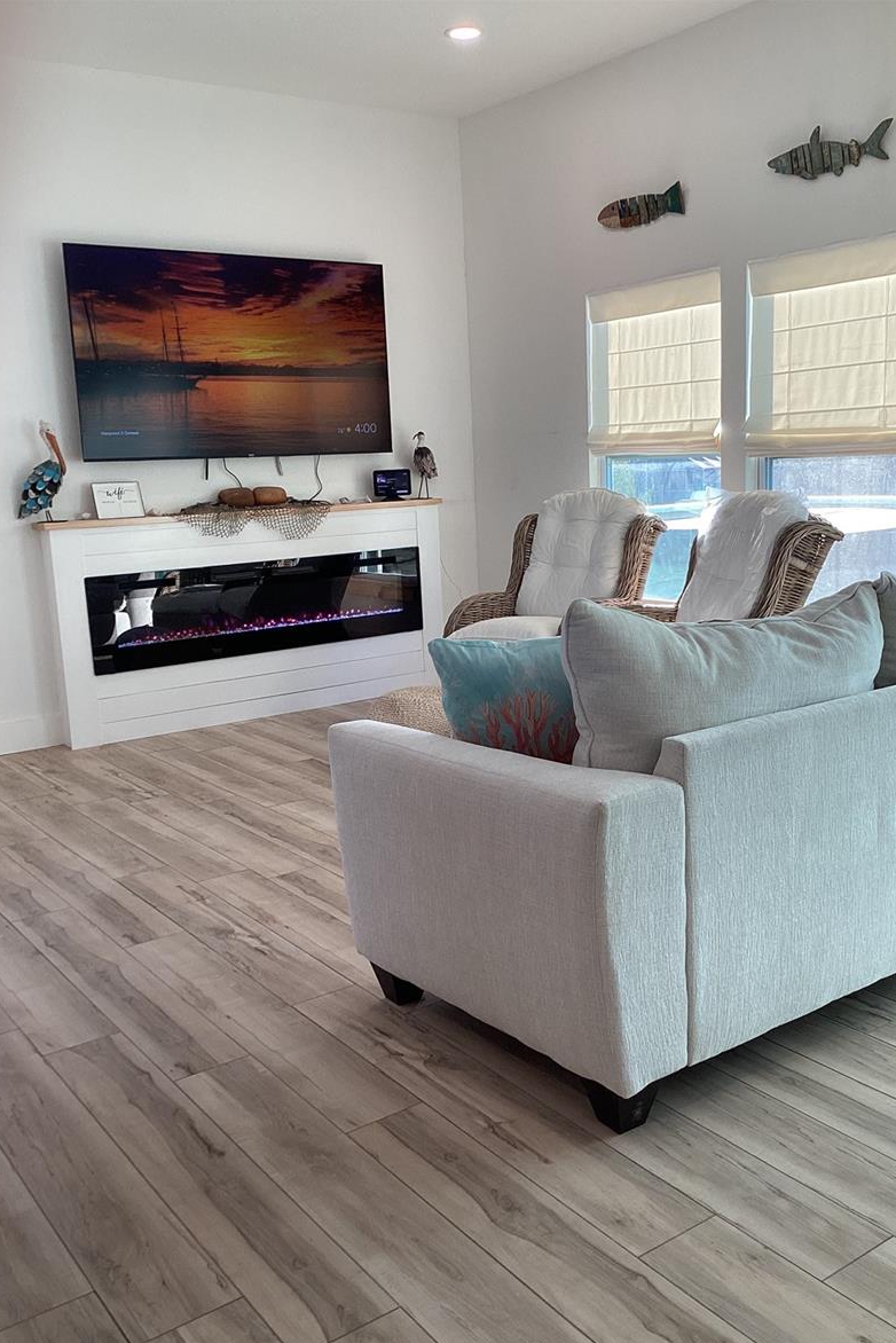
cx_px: 485
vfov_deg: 57.2
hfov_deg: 40.0
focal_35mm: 33
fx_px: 1231
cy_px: 686
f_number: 2.4
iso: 64
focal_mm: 3.3
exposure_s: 1/120
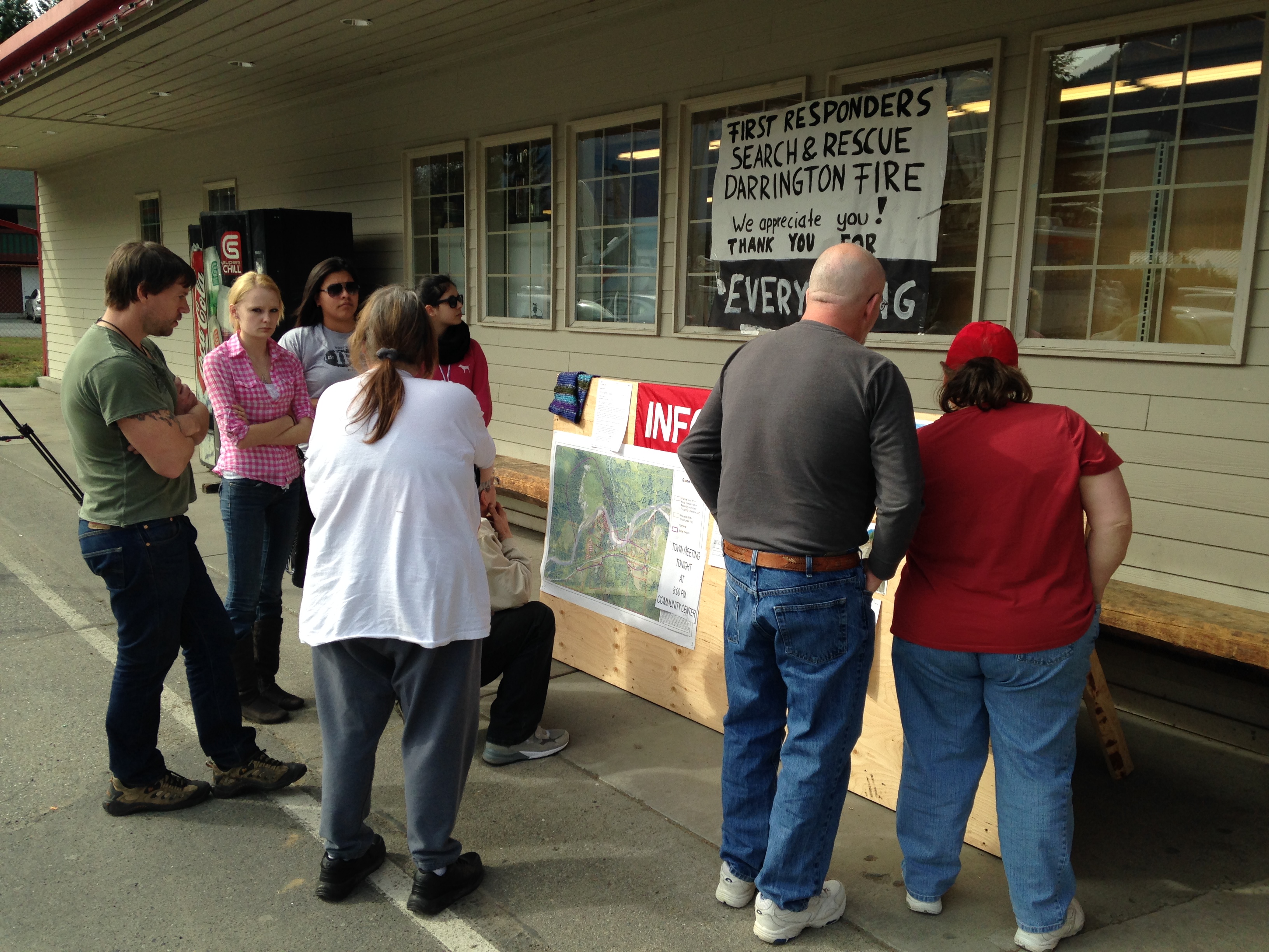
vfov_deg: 42.9
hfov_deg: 55.4
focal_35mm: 33
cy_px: 476
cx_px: 634
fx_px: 1210
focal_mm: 4.12
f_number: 2.4
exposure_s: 1/753
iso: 50
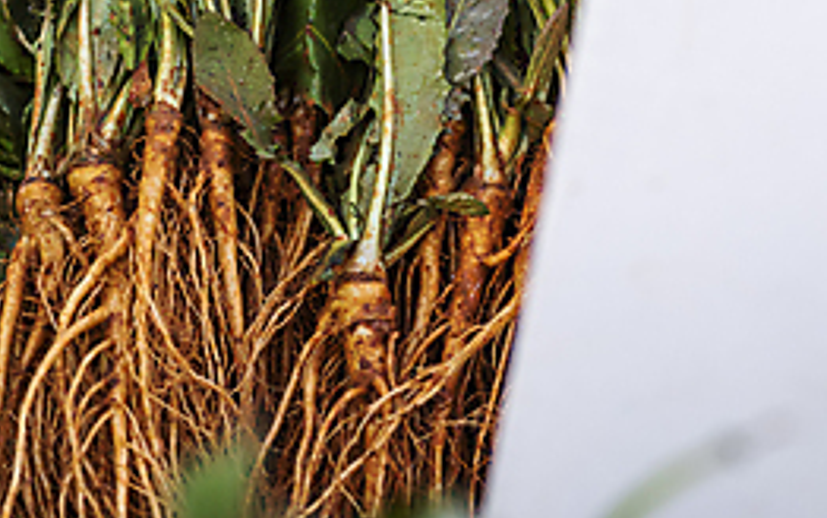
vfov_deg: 5.4
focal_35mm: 245
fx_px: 5524
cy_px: 155
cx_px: 631
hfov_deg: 8.5
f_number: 5
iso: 320
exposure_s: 1/160
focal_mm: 105
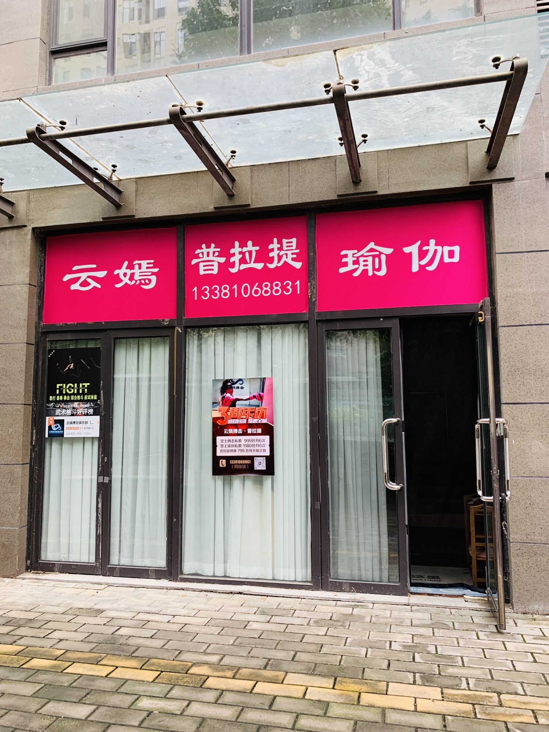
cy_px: 366
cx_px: 274
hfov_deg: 53.1
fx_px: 550
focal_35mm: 26
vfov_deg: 67.3
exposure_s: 1/121
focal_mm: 4.25
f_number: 1.8
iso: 80
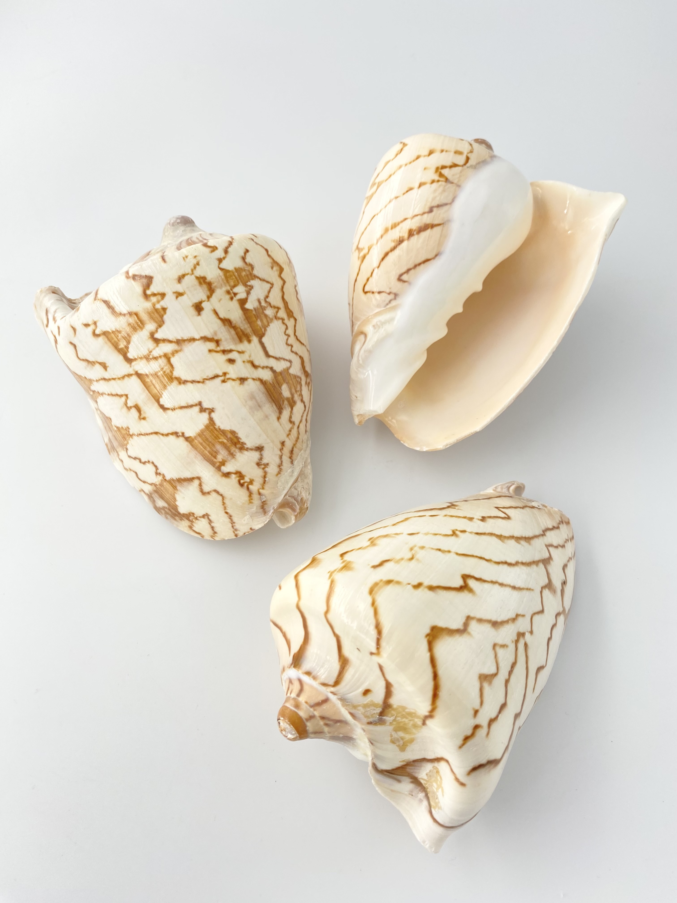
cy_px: 452
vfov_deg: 67.3
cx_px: 338
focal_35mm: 26
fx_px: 678
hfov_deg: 53.1
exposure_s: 1/368
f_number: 1.8
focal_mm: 4.25
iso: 32
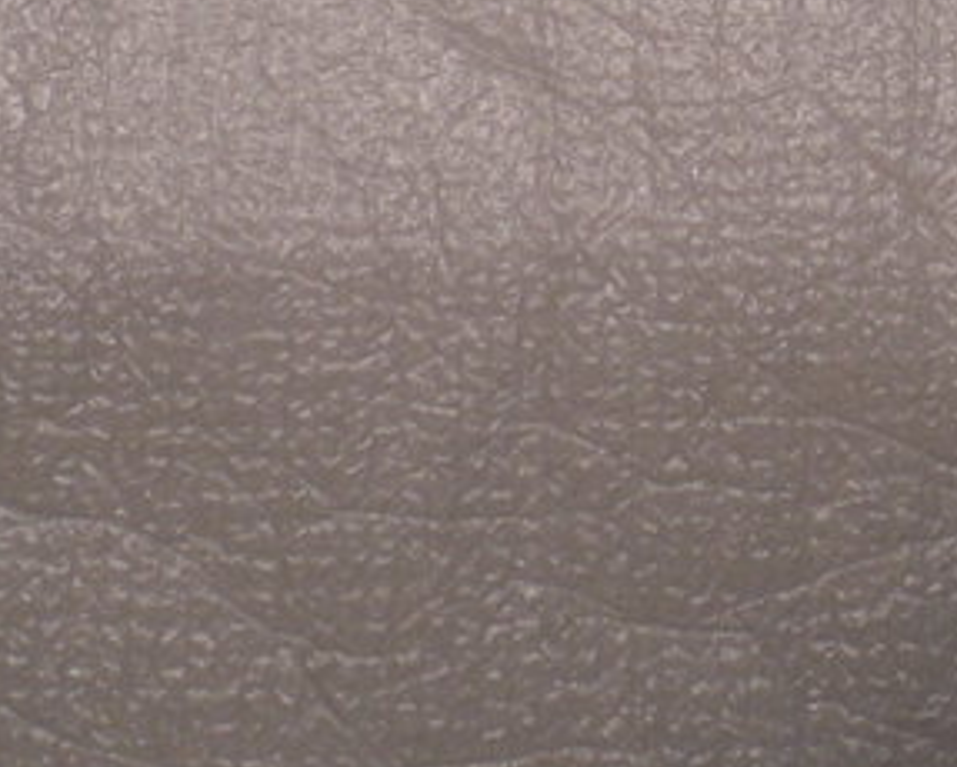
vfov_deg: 7.3
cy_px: -707
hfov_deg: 9.4
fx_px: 5782
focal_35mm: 204
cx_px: 1065
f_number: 3.5
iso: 100
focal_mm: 6.3
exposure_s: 1/82
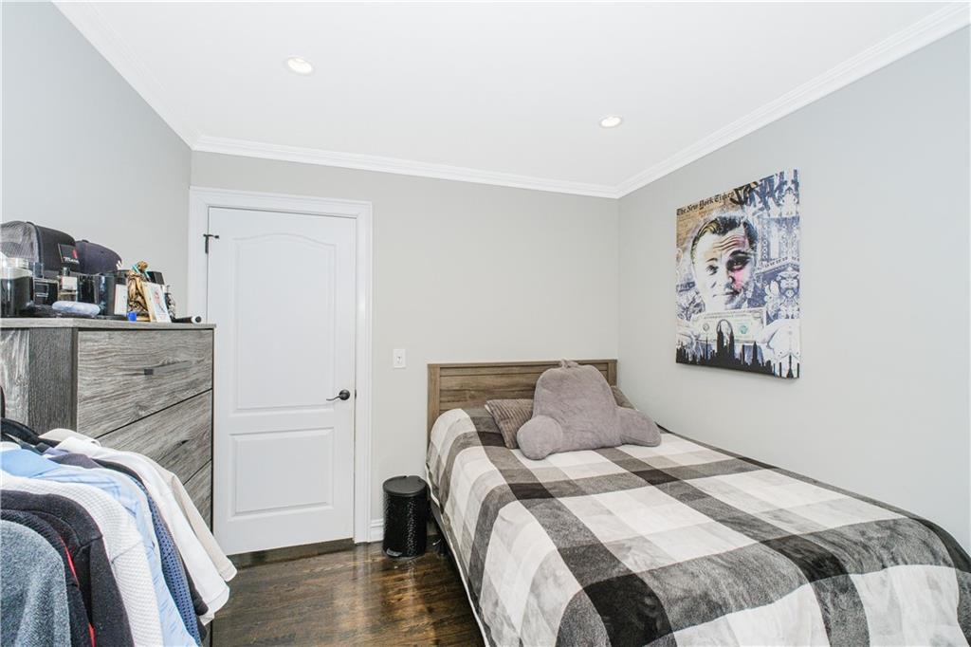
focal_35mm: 15
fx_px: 404
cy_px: 324
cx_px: 486
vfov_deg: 77.3
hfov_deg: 100.4
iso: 1000
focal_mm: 10
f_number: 9
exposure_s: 1/60
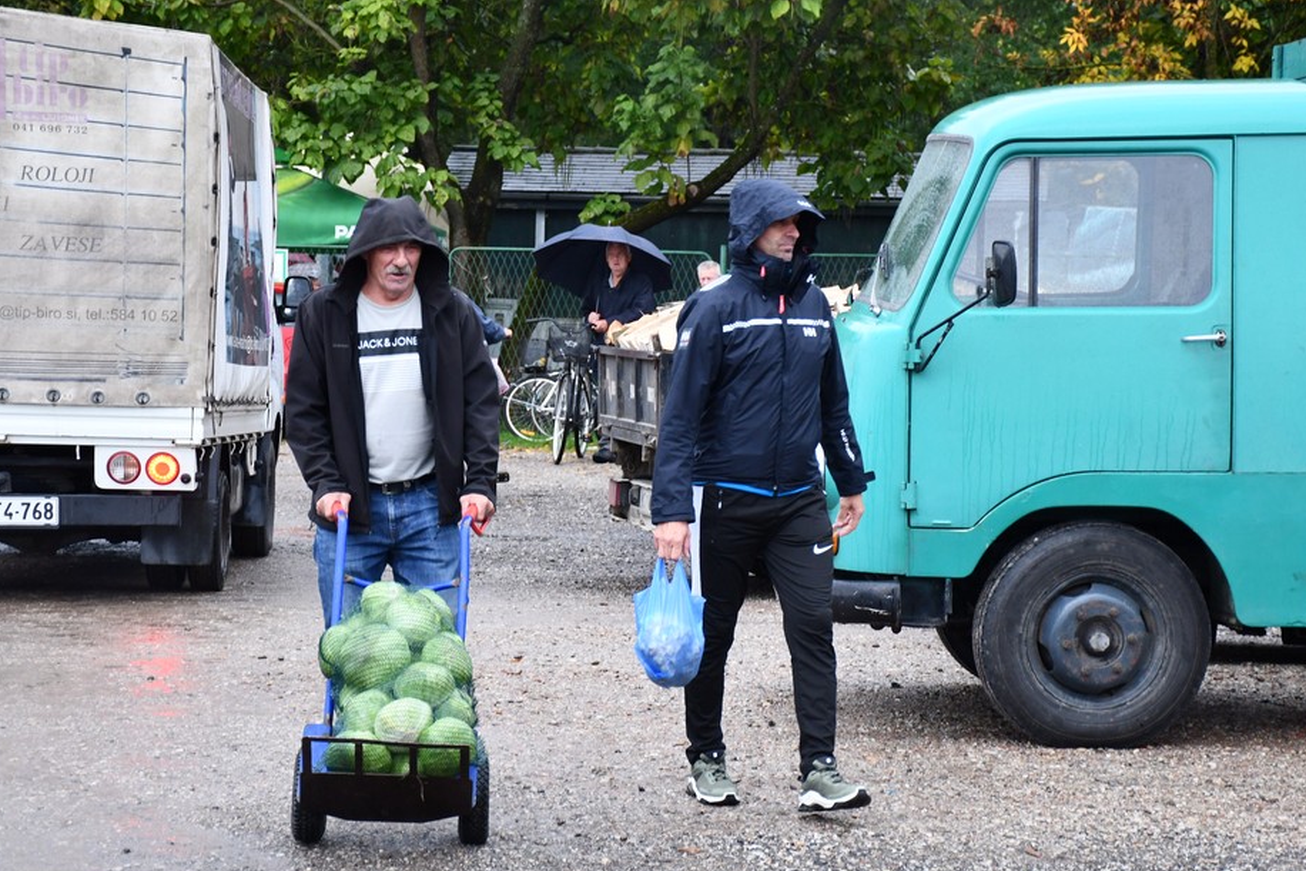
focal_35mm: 104
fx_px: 3773
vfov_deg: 13.2
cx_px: 677
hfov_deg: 19.6
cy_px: 461
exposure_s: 1/250
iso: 1100
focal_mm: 62
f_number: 5
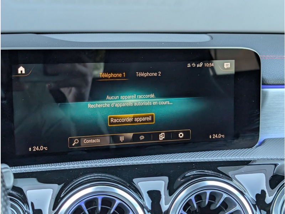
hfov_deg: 38.9
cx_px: 142
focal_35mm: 49
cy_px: 107
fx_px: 403
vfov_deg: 29.7
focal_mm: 6.9
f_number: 1.68
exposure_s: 1/167
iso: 213
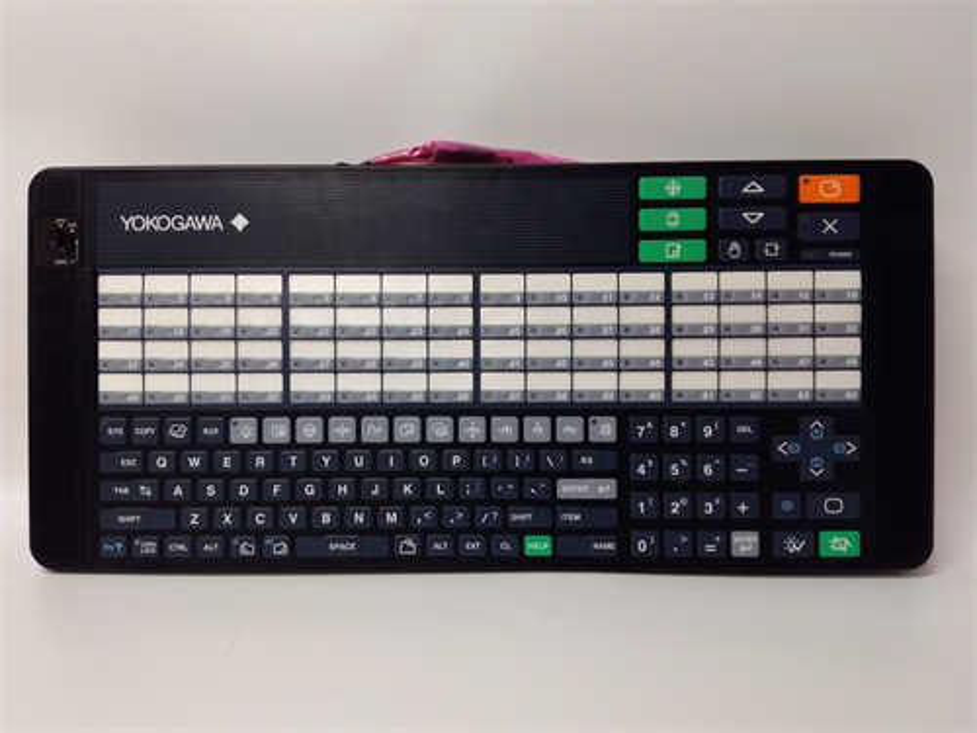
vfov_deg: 51.4
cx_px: 488
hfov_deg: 65.3
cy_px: 366
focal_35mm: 27
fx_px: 762
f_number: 2
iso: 238
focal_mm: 3.79
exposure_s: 1/33
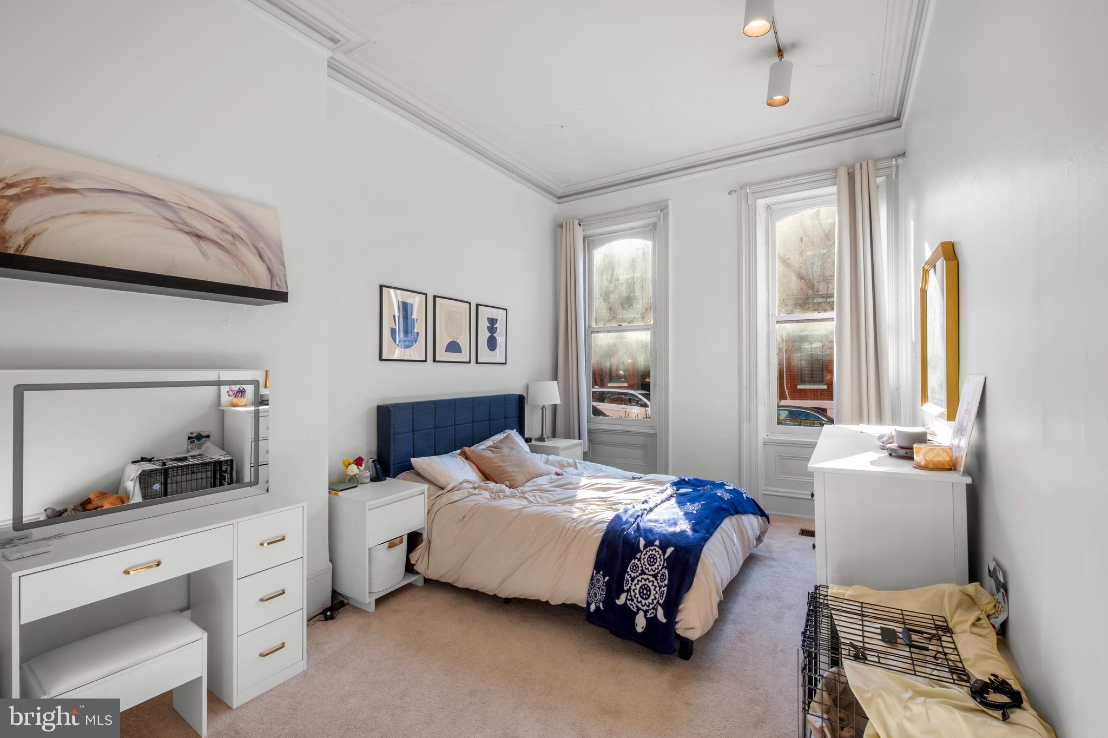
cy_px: 369
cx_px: 554
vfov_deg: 77.3
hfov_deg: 100.4
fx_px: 461
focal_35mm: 15
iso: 200
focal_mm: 10
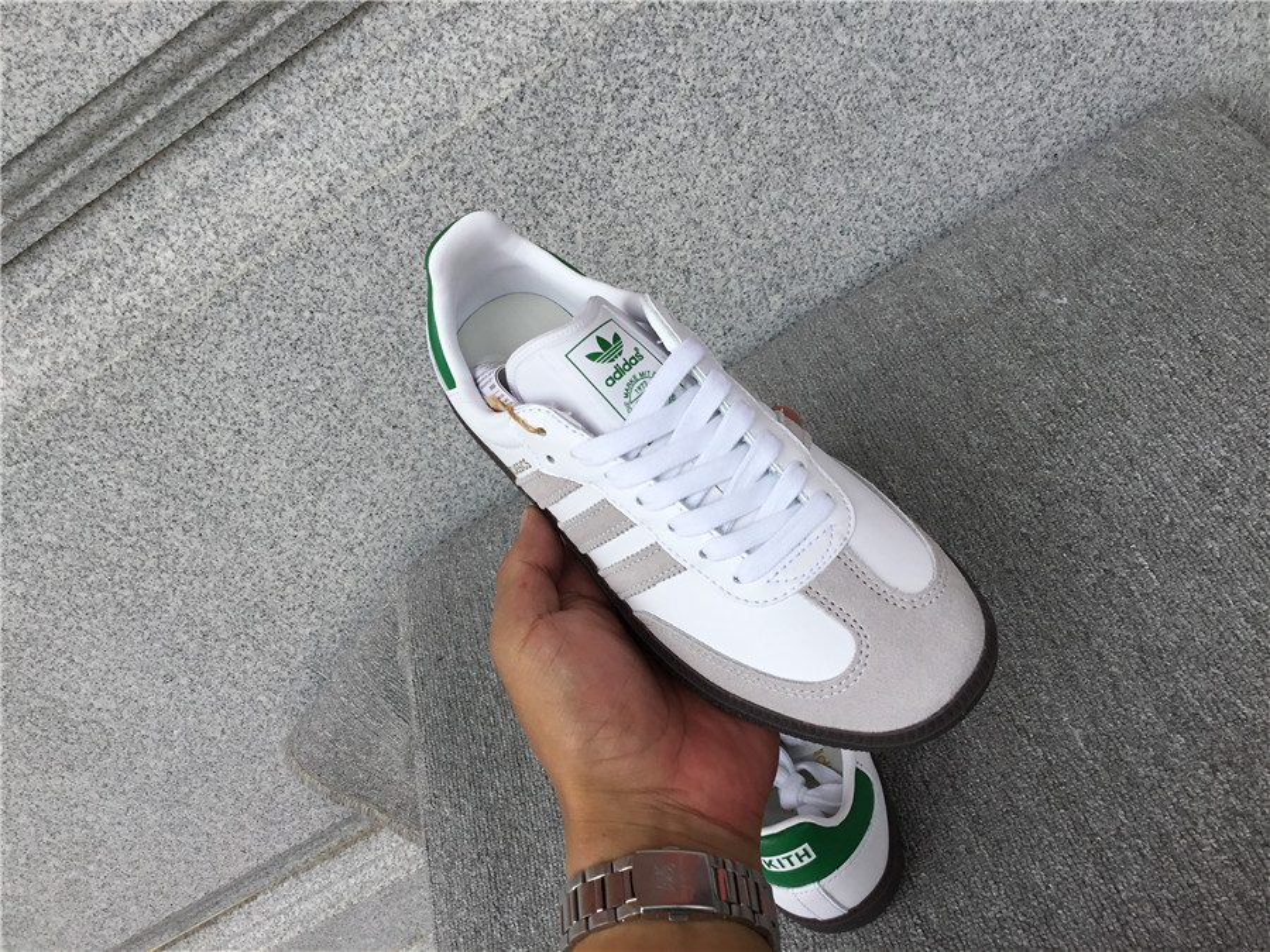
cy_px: 476
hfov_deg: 58.4
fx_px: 1137
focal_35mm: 31
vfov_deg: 45.4
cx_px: 635
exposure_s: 1/372
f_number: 2.4
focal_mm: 3.3
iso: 25
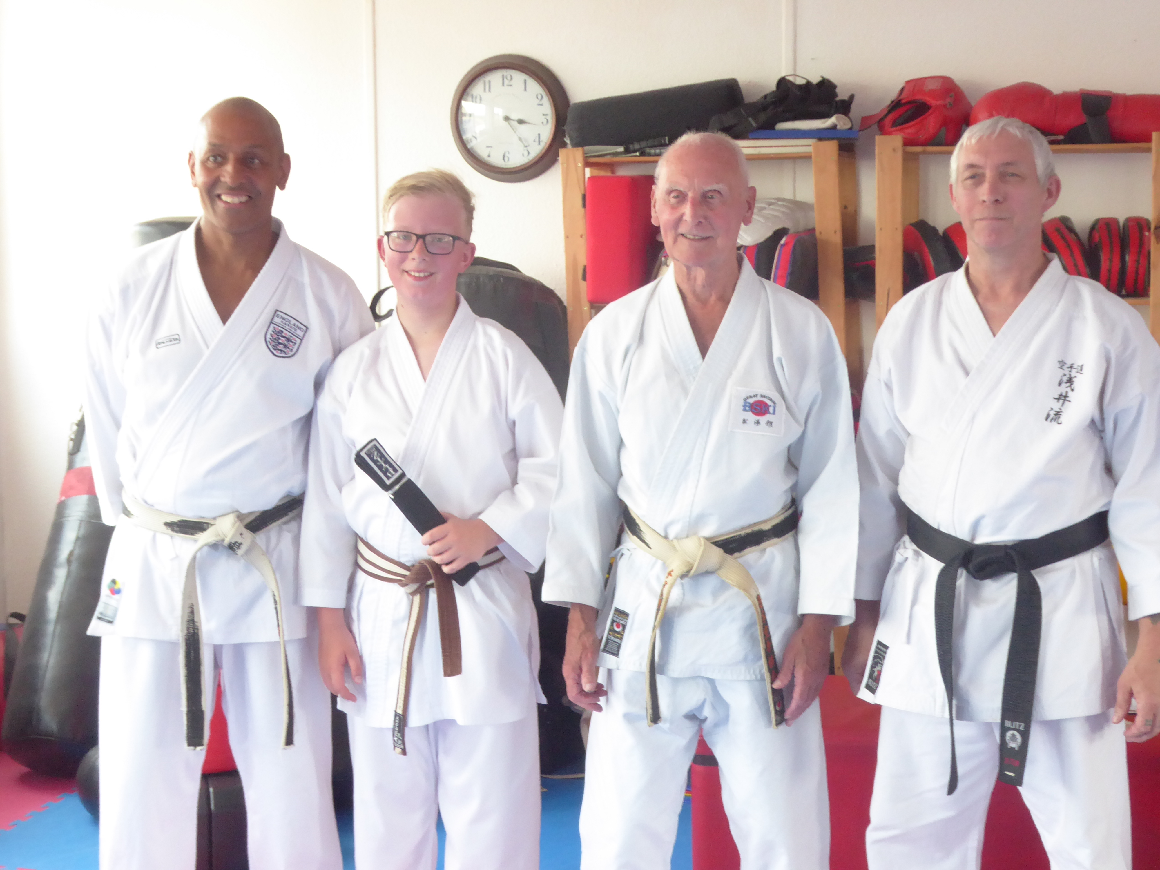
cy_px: 435
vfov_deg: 22.6
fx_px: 2178
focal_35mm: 65
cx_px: 580
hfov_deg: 29.8
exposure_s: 1/50
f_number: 4.3
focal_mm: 10.9
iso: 400
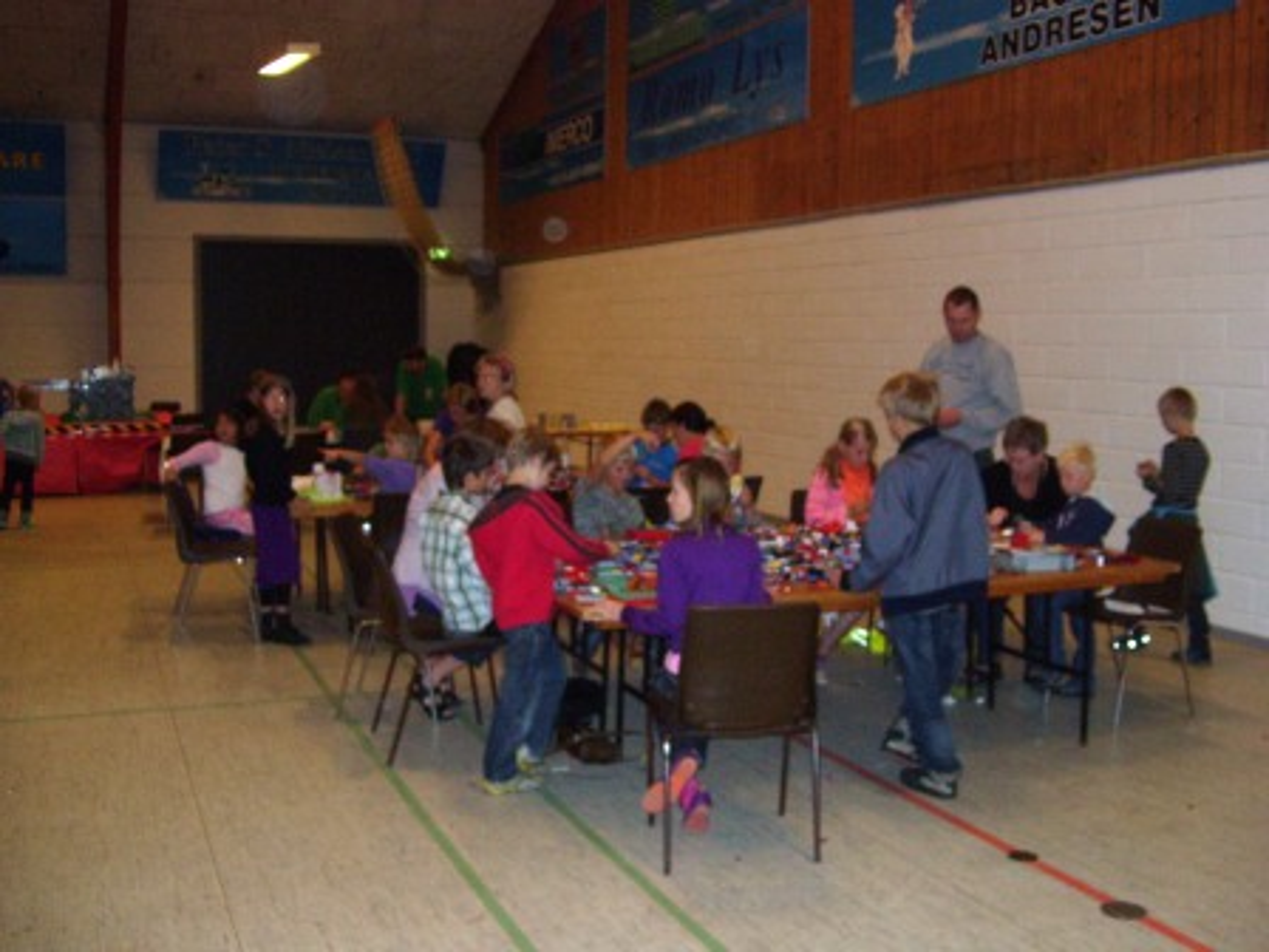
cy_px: 476
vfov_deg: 39.7
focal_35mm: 36
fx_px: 1320
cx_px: 634
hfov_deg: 51.4
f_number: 2.7
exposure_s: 1/60
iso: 200
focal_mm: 6
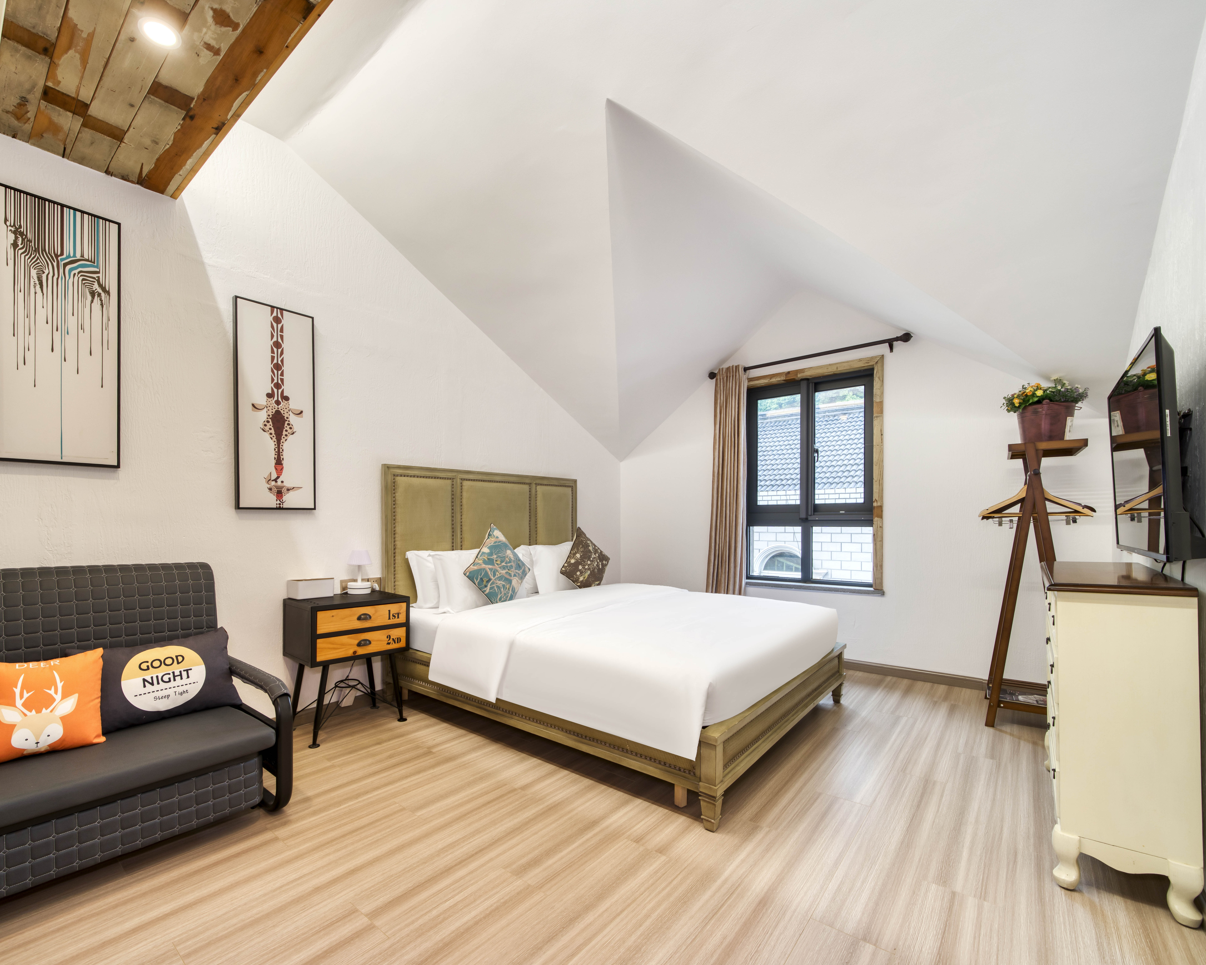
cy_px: 492
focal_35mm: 15
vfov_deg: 84.0
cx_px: 550
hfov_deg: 96.6
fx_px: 535
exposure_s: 1/20
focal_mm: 13
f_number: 9
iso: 400
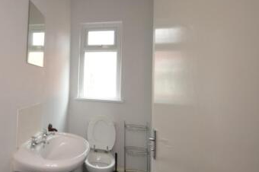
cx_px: 82
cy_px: 77
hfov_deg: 78.0
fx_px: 151
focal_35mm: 21
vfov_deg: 59.3
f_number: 3.5
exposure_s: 1/60
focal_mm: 10
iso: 400
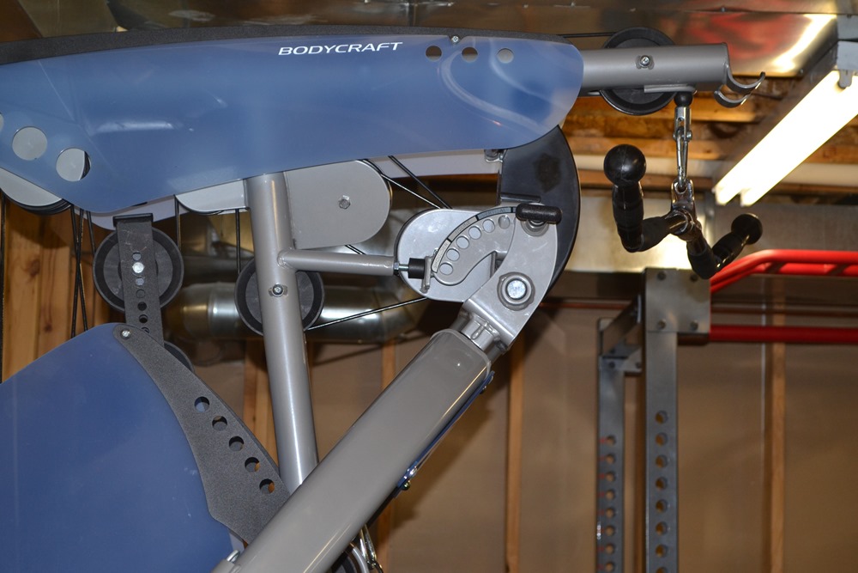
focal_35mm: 72
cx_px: 429
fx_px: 1716
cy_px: 286
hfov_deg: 28.1
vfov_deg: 18.9
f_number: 5.6
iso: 400
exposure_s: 1/60
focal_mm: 48
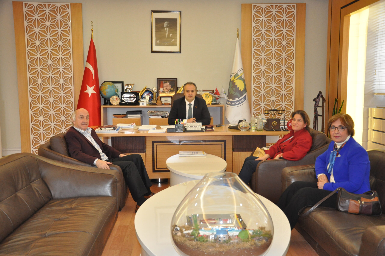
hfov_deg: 51.3
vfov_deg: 35.4
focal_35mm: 38
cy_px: 128
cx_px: 192
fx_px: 401
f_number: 5
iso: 1600
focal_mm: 25
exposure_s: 1/60
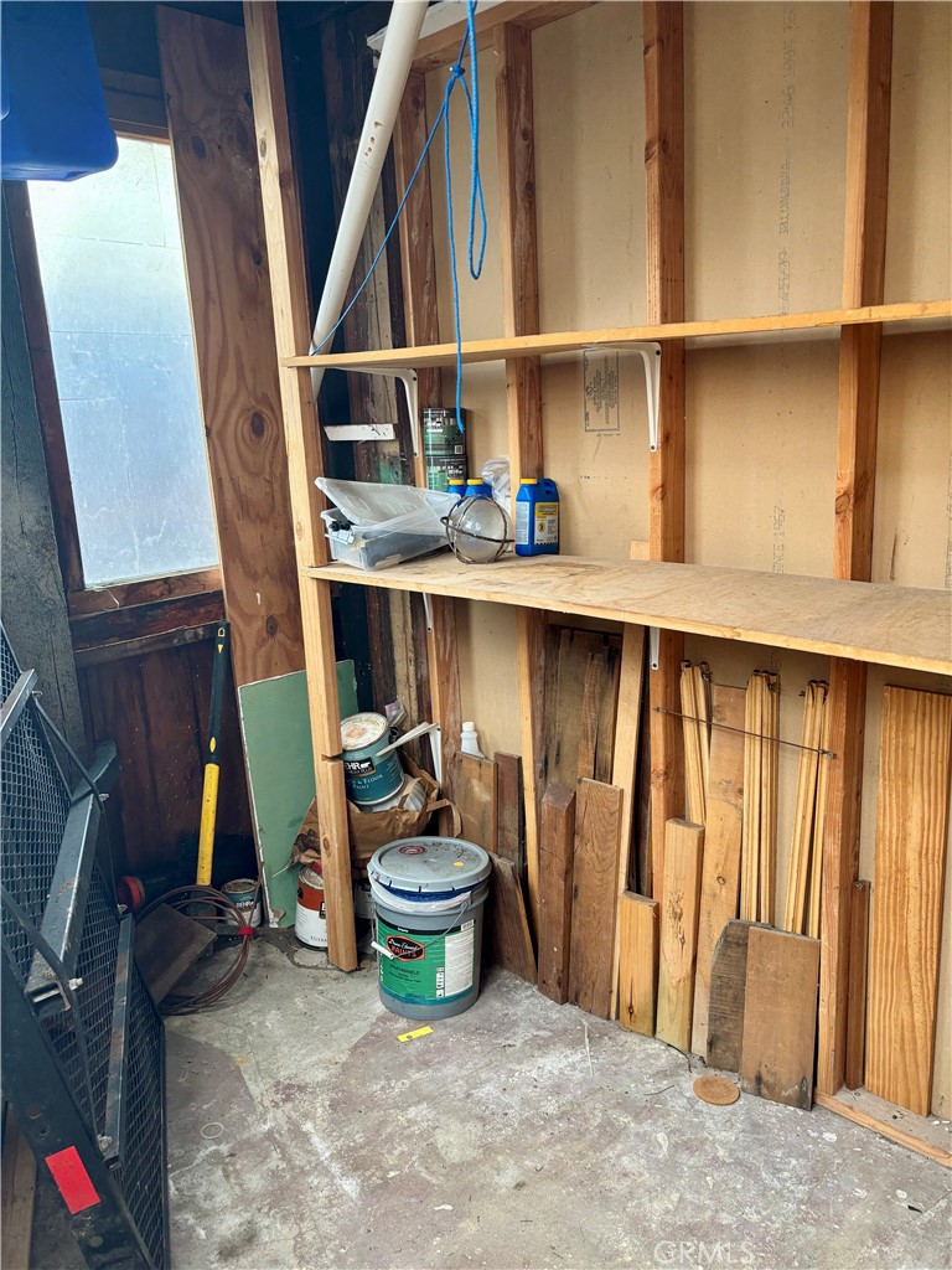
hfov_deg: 53.1
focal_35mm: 26
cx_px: 476
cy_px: 635
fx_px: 953
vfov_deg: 67.3
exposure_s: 1/120
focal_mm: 5.96
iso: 125
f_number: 1.6
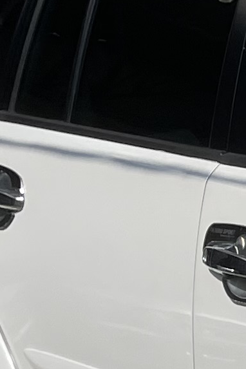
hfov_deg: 6.4
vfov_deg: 10.9
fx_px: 1876
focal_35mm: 183
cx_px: 916
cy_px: 493
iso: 32
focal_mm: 5.1
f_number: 1.6
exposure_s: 1/9174
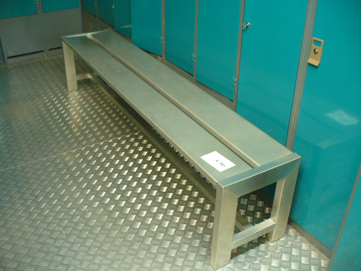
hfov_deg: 50.1
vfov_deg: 38.7
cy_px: 136
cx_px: 180
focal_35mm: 37
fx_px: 386
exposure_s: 1/8
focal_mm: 6.1
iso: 200
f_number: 2.8
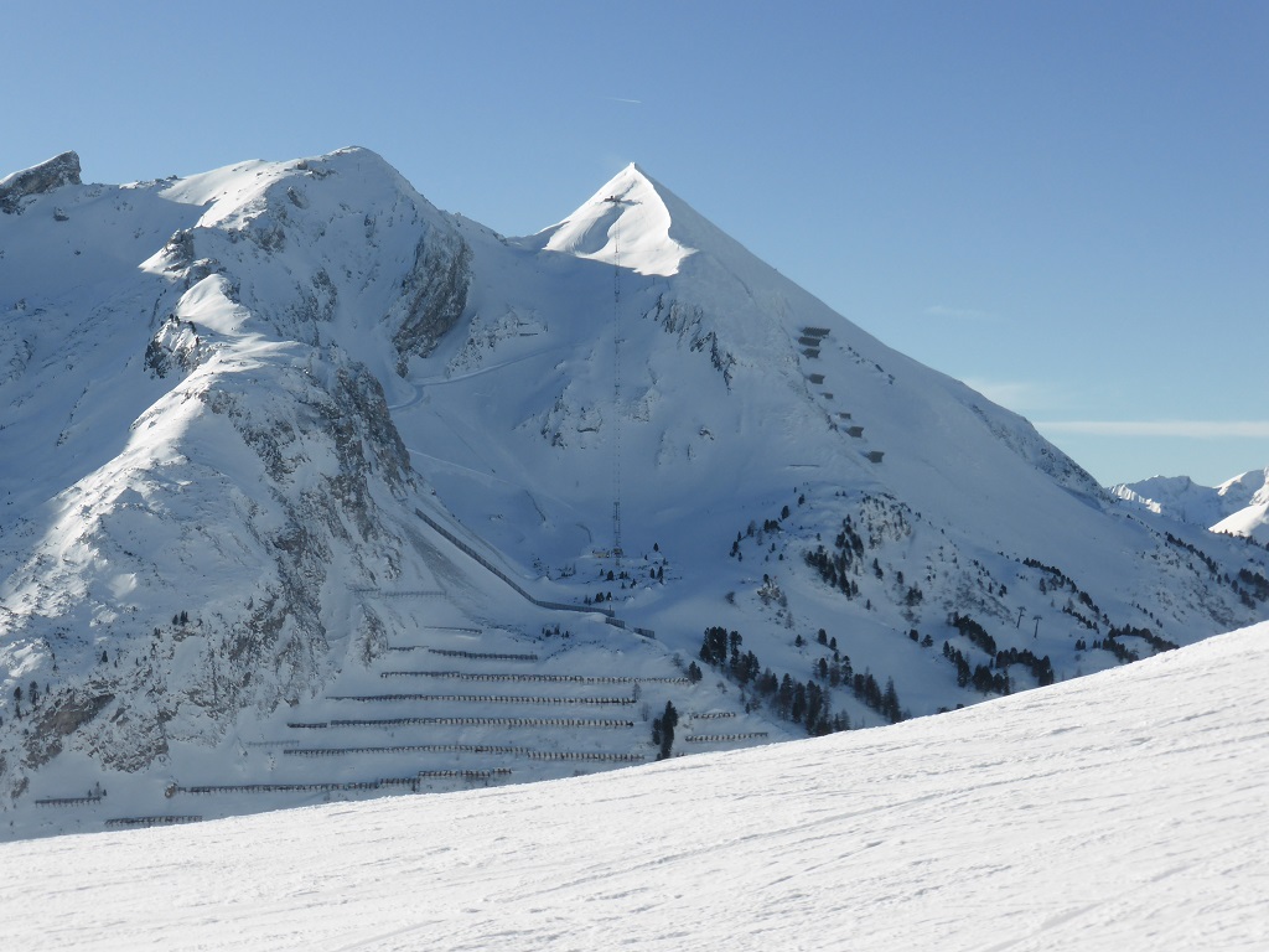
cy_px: 476
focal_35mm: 65
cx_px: 634
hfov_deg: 29.8
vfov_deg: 22.6
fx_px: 2383
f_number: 4.8
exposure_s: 1/1000
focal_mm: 11
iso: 100
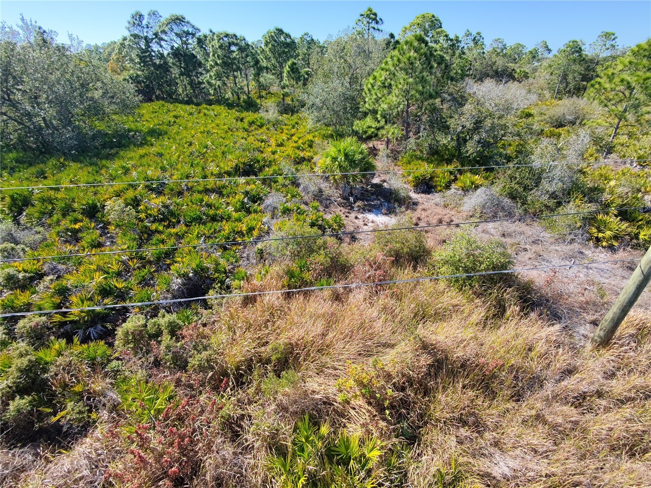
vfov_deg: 78.1
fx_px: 301
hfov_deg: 94.5
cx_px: 326
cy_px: 244
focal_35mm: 16
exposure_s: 1/1078
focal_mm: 16
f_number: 2.55
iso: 101
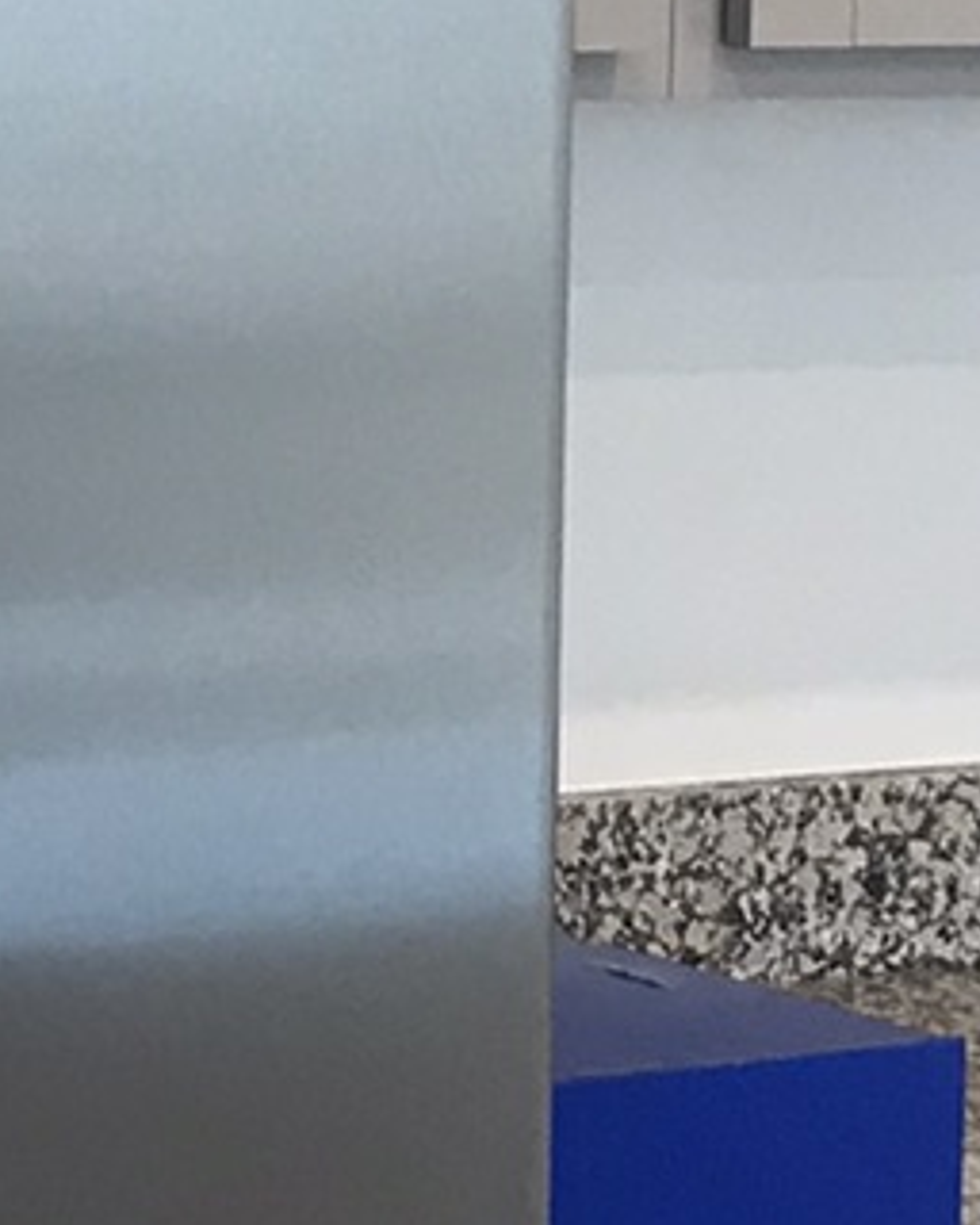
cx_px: 195
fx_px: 6345
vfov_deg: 11.0
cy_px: 593
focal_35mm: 175
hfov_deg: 8.8
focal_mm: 3.99
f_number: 1.8
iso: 32
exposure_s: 1/24
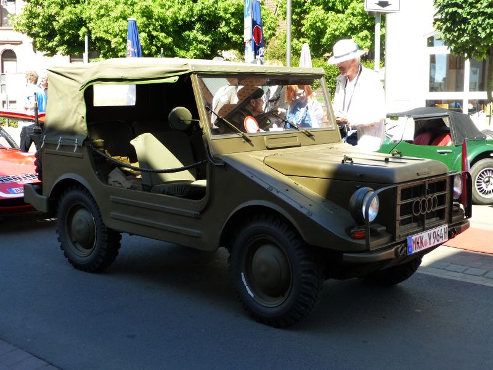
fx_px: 698
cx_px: 246
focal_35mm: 49
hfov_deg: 38.9
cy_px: 185
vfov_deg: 29.7
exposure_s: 1/125
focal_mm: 8.5
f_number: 4.2
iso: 160
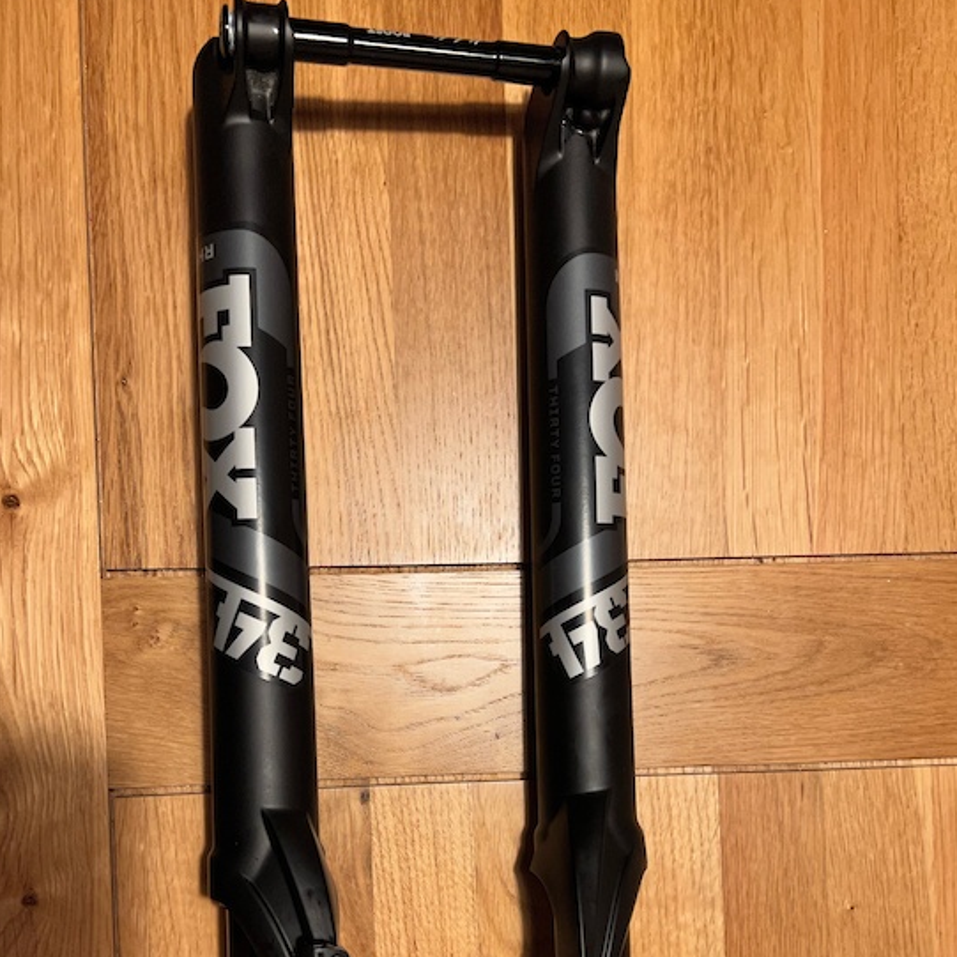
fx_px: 1063
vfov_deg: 47.1
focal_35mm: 34
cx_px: 455
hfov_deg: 48.4
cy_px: 688
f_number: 1.5
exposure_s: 1/50
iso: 160
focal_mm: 5.7
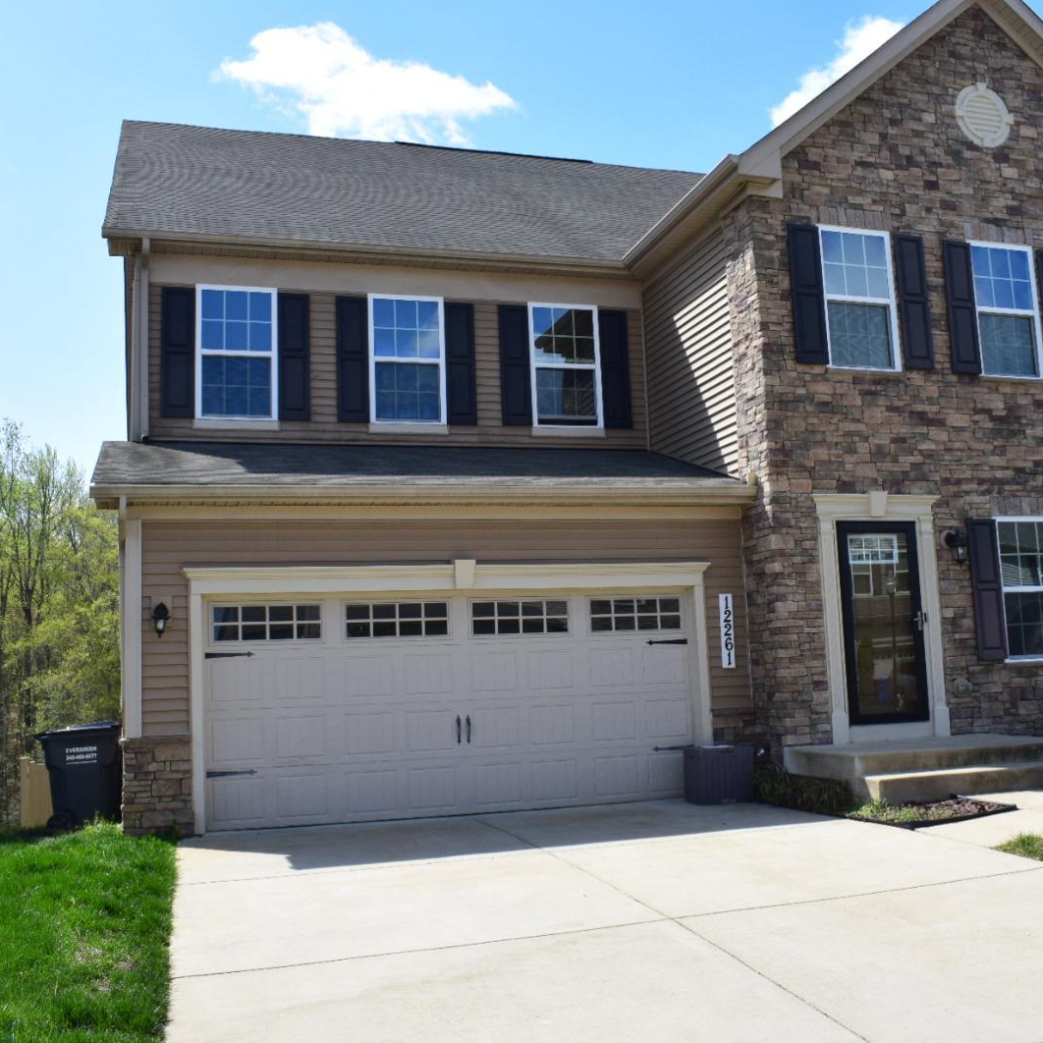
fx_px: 1193
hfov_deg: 47.2
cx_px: 565
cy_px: 523
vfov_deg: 47.2
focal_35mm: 35
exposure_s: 1/500
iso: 400
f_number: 11
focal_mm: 18
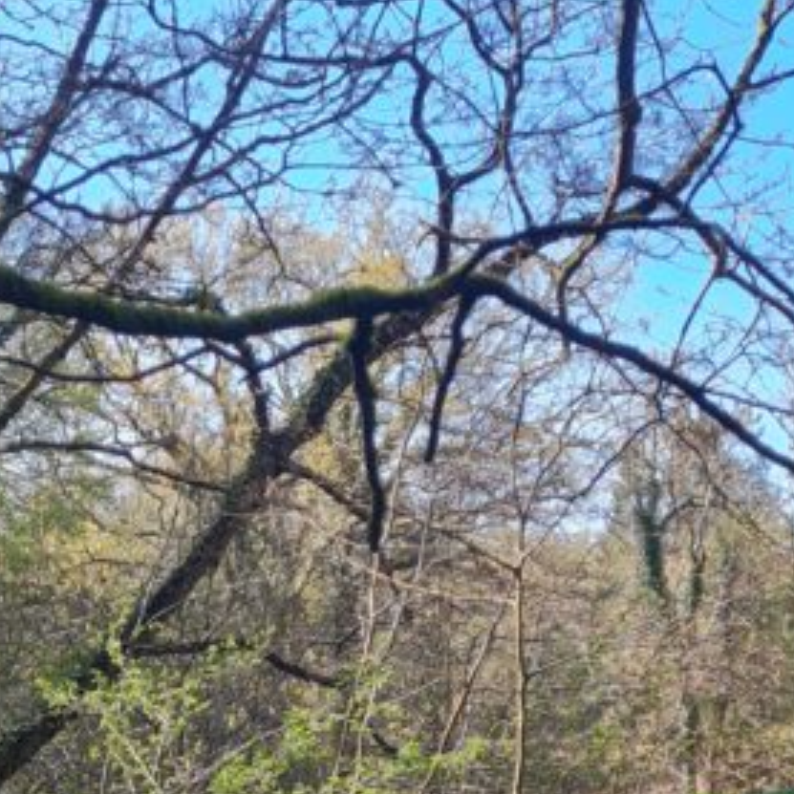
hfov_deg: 20.2
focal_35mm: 85
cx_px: 143
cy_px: 1000
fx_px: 2206
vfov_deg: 19.1
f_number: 1.8
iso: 50
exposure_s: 1/482
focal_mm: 5.4
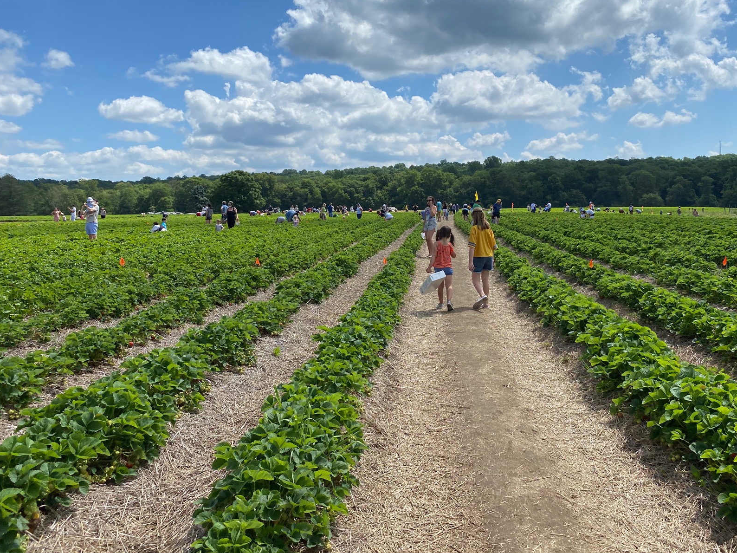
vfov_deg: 42.7
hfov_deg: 54.9
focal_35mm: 33
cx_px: 447
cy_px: 223
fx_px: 703
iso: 32
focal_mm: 4.25
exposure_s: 1/4608
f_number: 1.8
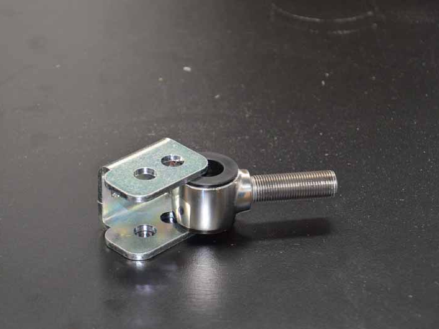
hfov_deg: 16.1
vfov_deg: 12.1
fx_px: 1554
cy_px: 165
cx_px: 197
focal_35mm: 123
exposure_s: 1/60
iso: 1250
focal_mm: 75
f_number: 5.3
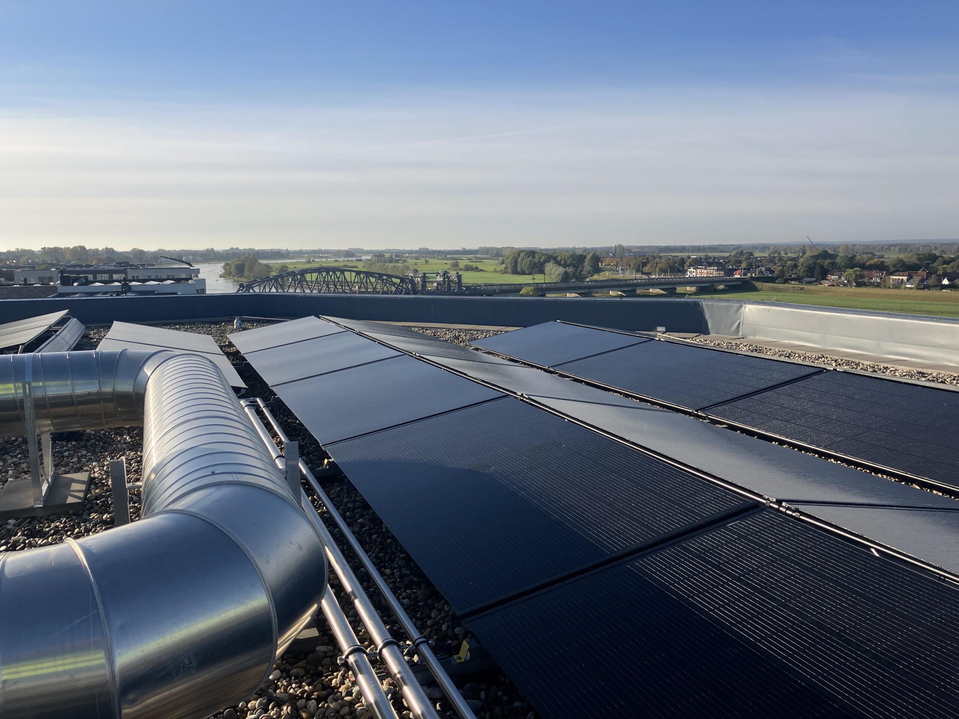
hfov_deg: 63.4
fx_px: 776
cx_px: 480
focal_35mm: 28
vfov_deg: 49.7
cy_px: 360
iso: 32
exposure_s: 1/2114
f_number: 1.8
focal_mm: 3.99
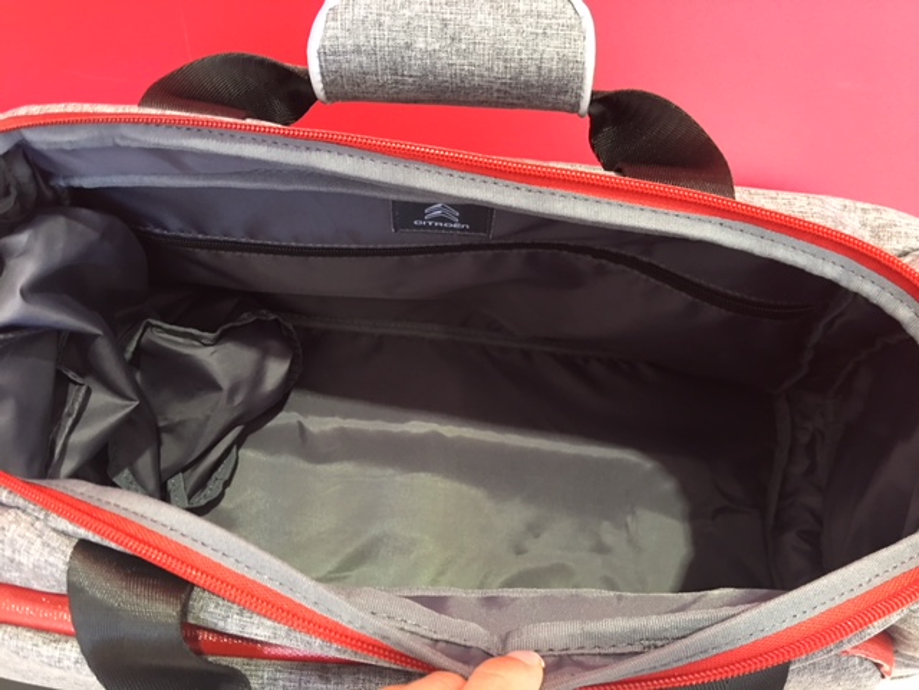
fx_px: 770
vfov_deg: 48.2
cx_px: 460
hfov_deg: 61.7
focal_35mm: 29
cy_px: 345
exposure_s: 1/10
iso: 80
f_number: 2.2
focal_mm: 4.15
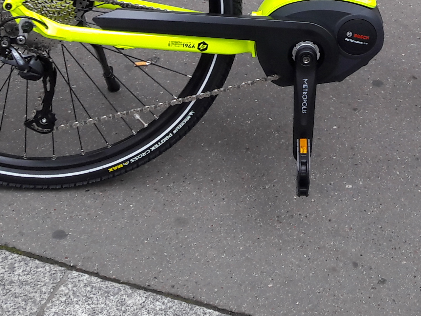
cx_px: 351
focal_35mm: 93
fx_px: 1131
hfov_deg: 20.8
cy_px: -116
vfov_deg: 15.0
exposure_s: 1/141
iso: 40
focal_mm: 3.7
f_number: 1.9
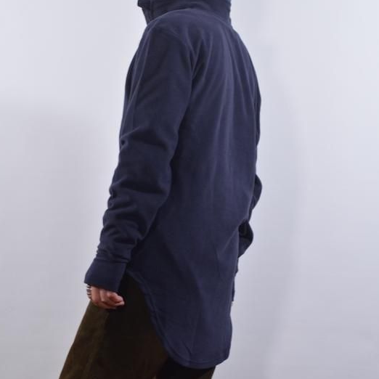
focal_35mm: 78
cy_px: 191
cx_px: 179
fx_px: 966
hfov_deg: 22.2
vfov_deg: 22.2
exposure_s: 1/80
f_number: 4.5
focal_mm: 40
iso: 800
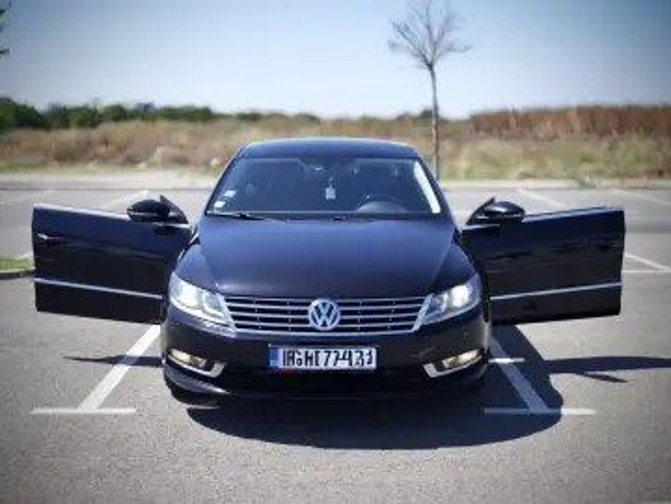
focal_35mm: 50
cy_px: 252
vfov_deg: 29.1
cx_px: 336
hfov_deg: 38.2
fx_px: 969
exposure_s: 1/1938
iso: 50
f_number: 0.95
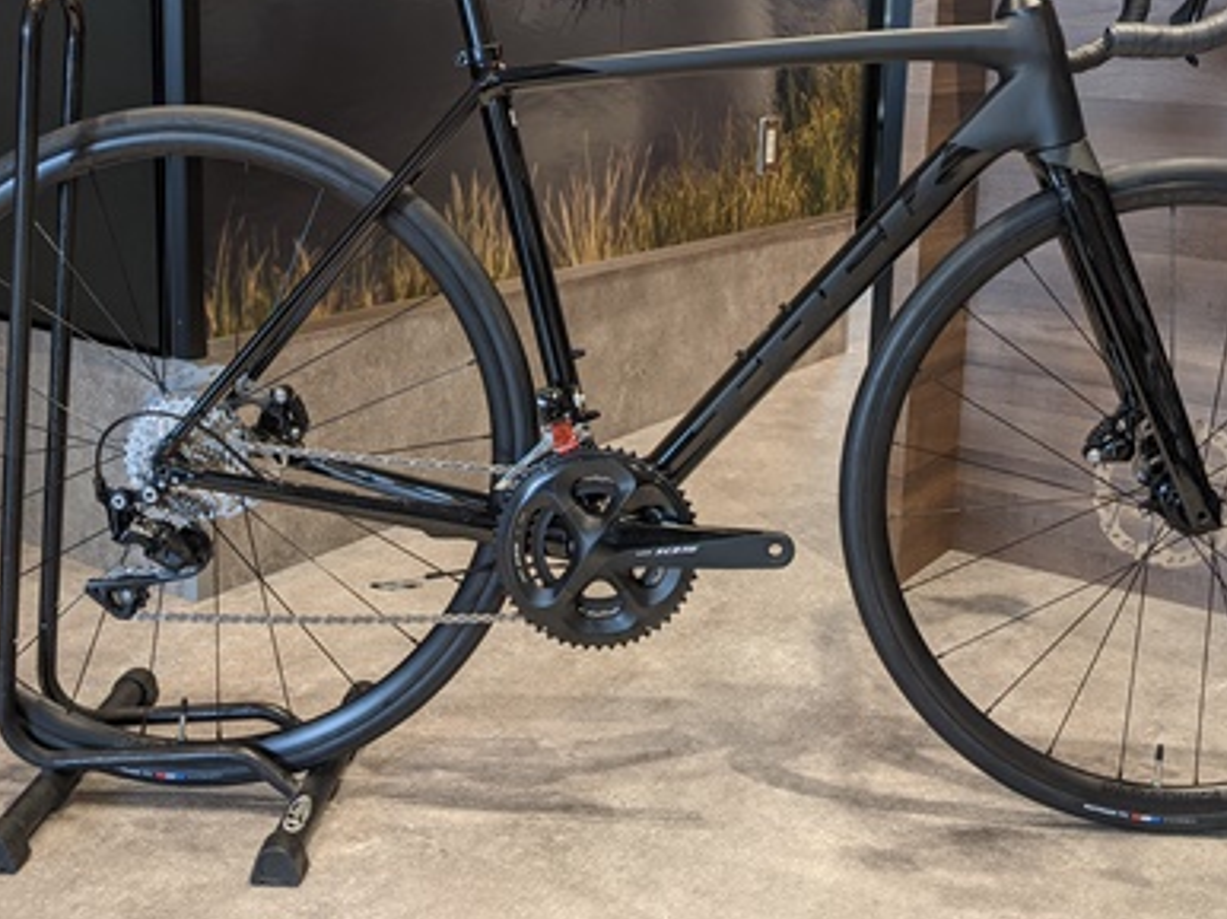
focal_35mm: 42
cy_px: 267
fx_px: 1488
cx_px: 693
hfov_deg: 44.7
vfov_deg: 33.8
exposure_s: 1/40
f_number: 1.73
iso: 50
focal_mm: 4.38
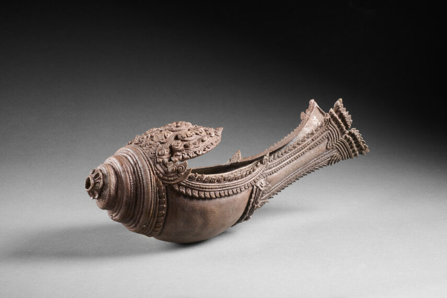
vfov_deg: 22.6
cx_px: 224
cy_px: 149
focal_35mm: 60
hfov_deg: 33.4
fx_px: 745
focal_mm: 60
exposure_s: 1/125
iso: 100
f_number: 16
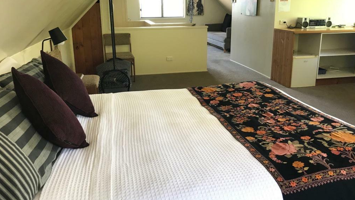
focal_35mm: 31
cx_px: 179
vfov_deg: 37.6
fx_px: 292
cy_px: 78
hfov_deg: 62.6
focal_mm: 3.99
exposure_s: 1/33
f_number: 1.8
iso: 40
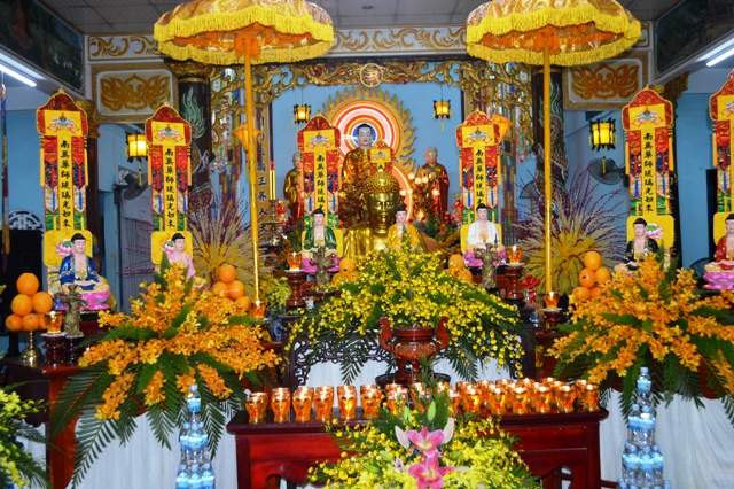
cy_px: 244
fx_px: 795
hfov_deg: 49.6
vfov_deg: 34.2
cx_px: 367
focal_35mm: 39
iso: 640
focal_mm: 26
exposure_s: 1/60
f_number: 4.2
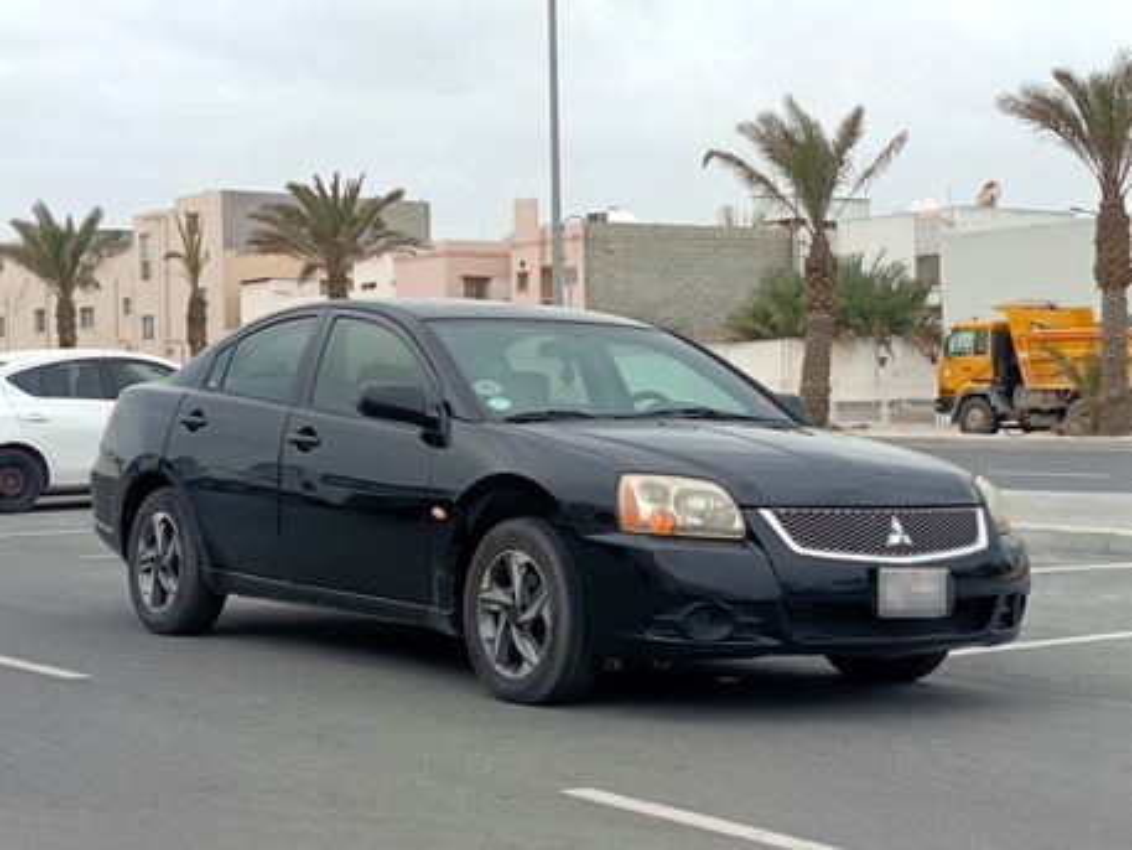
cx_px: 566
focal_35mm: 72
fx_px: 2355
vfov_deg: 20.4
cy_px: 425
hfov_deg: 27.0
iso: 100
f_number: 1.75
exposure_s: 1/433
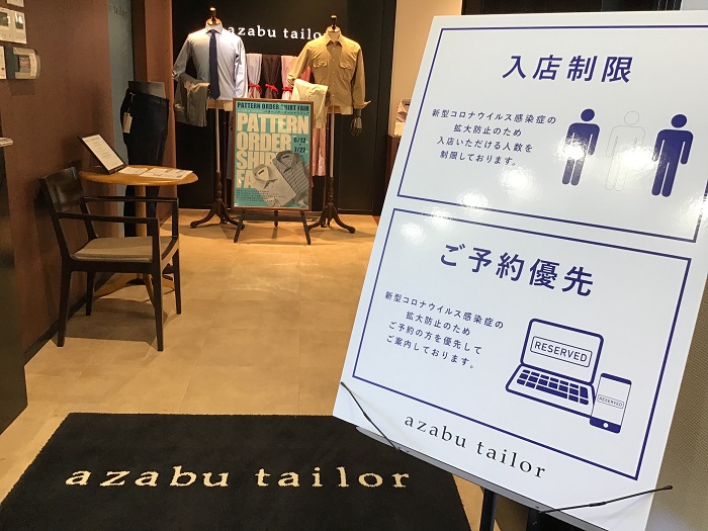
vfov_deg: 45.4
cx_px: 354
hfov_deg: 58.4
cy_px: 266
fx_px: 634
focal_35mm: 31
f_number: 2.4
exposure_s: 1/30
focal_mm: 3.3
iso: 50
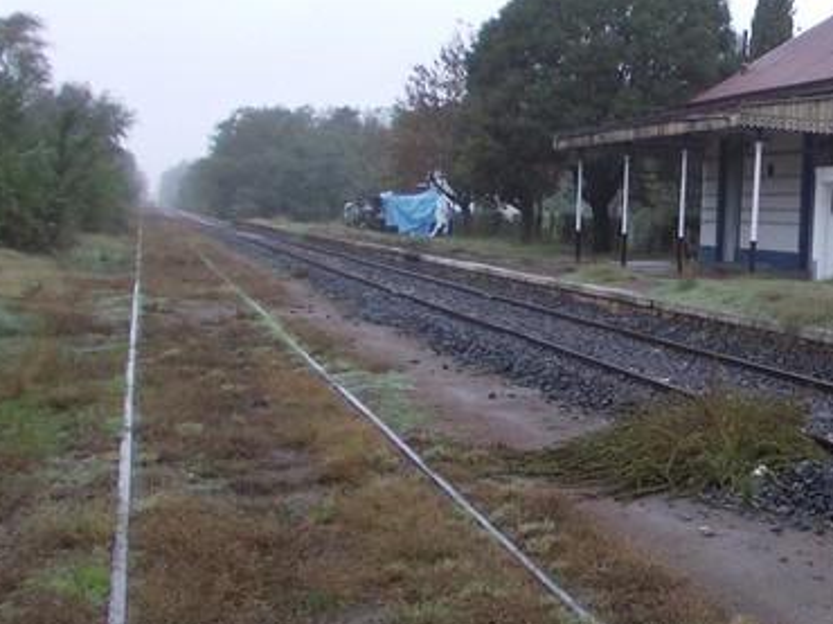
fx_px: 1395
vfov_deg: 25.2
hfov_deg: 31.4
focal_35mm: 58
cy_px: 349
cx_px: 774
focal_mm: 4
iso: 80
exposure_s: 1/125
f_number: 2.7
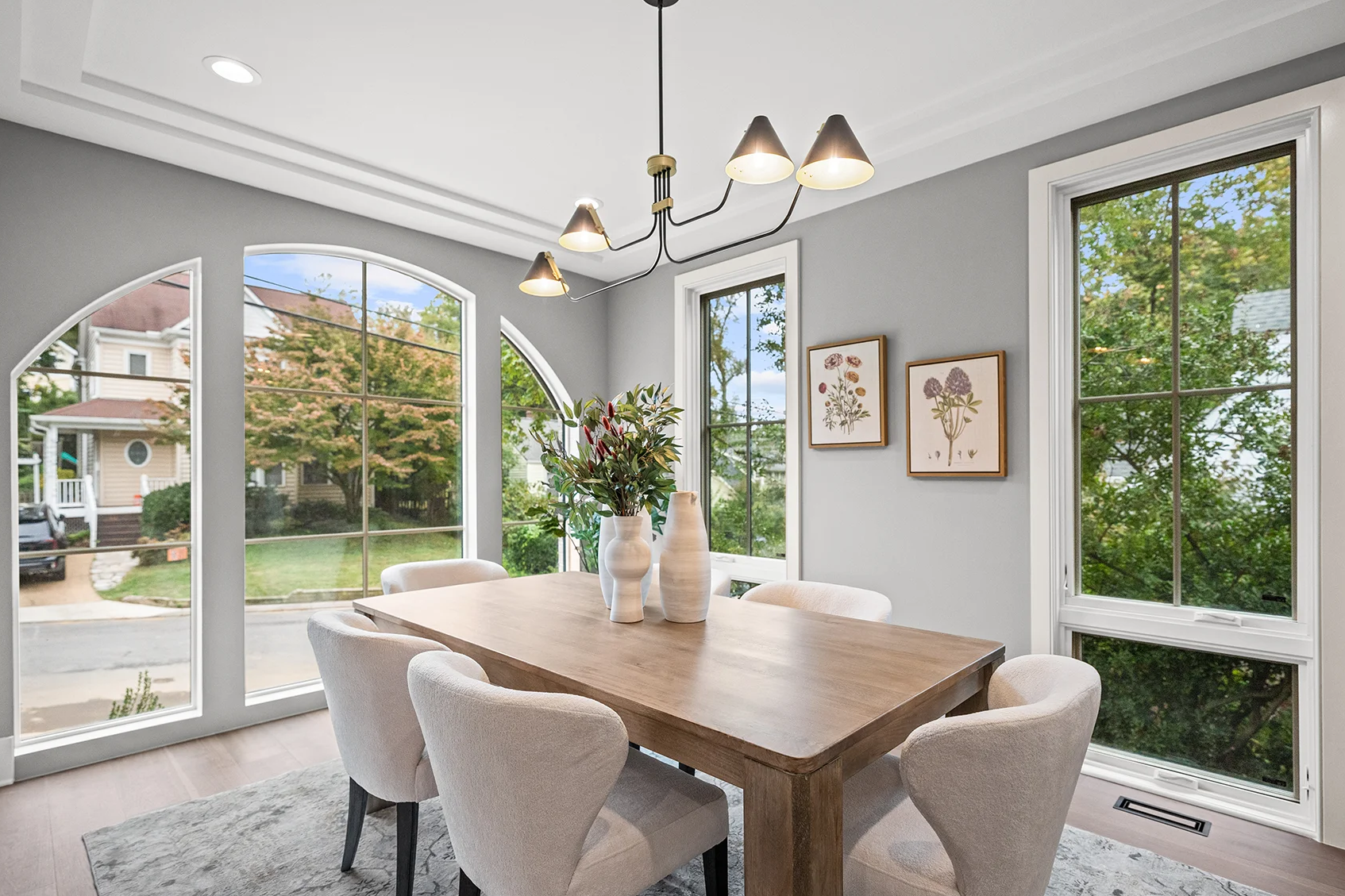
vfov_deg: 70.4
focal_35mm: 17
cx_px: 697
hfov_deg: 93.2
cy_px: 470
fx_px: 635
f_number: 2.8
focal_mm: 16
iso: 800
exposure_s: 1/60
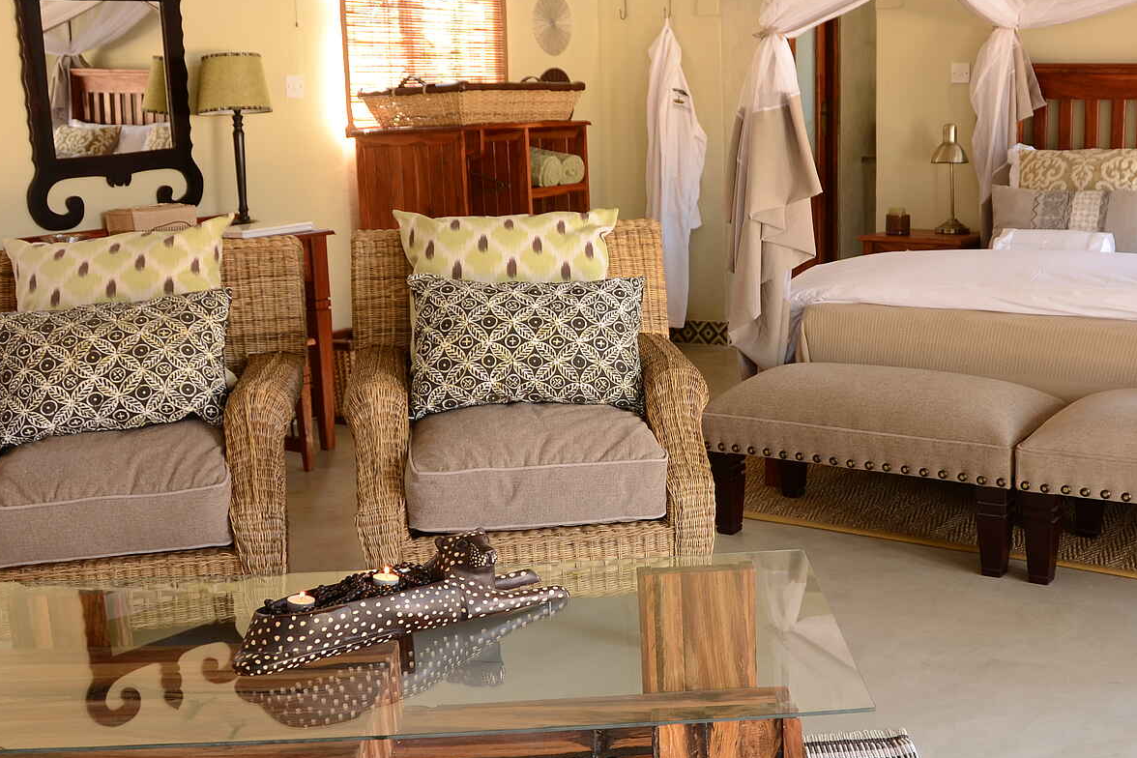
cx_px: 744
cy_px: 424
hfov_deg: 44.0
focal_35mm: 44
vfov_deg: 30.5
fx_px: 1390
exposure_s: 1/8
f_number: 3.5
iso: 100
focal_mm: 18
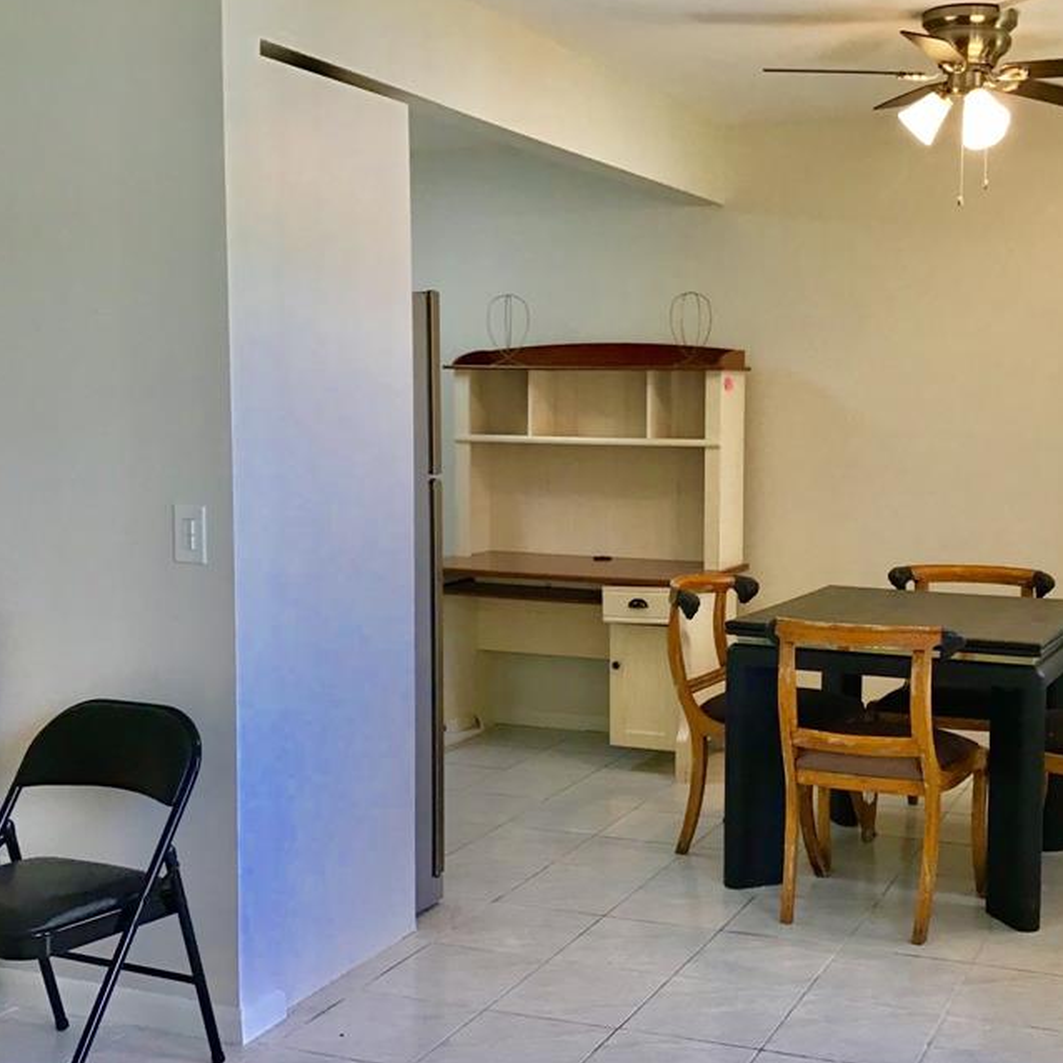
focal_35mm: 44
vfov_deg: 38.3
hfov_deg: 37.8
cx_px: 738
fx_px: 1529
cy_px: 545
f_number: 2.4
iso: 25
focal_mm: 3.3
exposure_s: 1/30
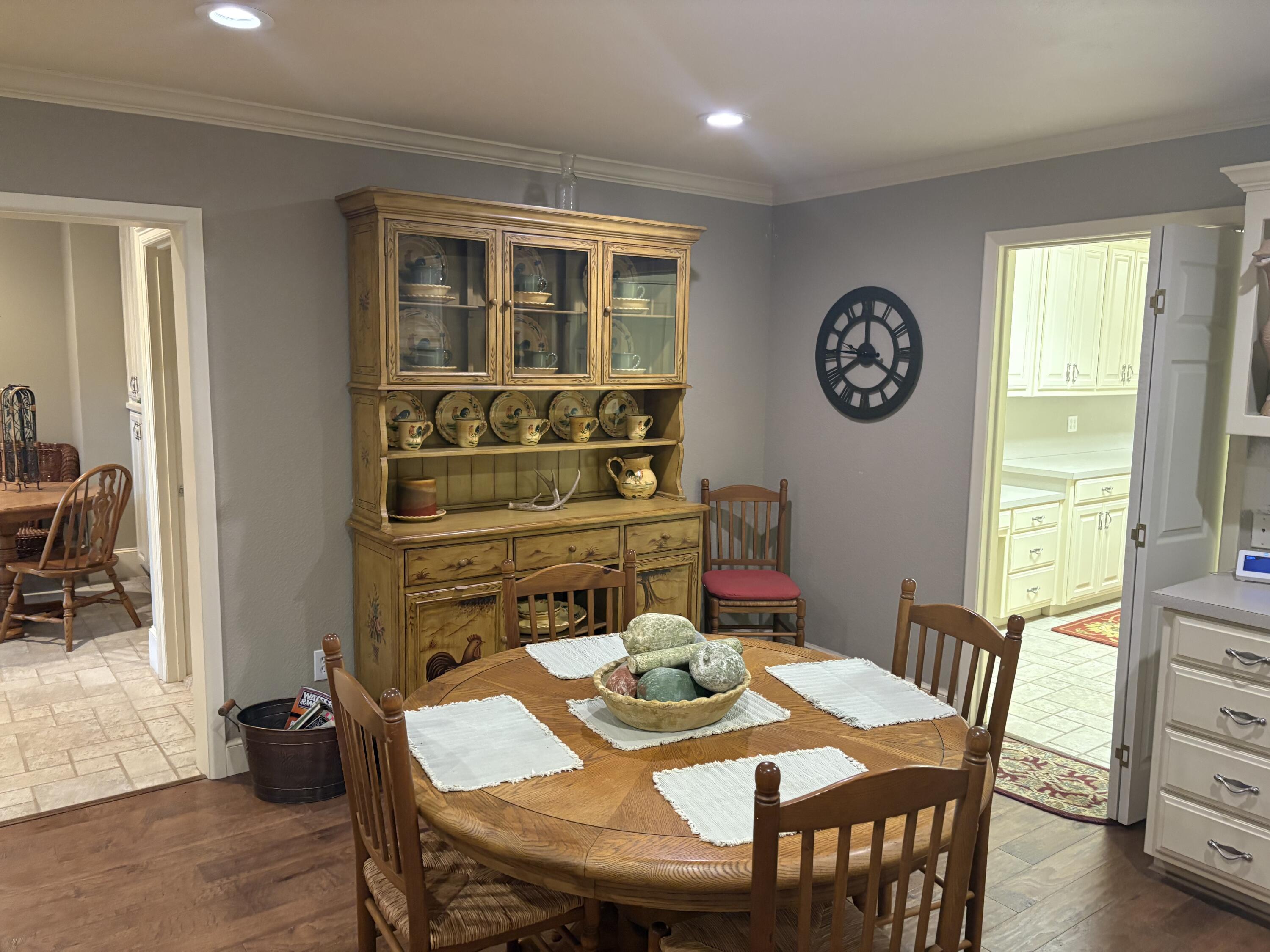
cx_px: 635
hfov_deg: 67.3
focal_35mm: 26
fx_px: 954
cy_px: 476
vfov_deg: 53.1
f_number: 1.6
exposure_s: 1/60
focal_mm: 5.96
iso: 250
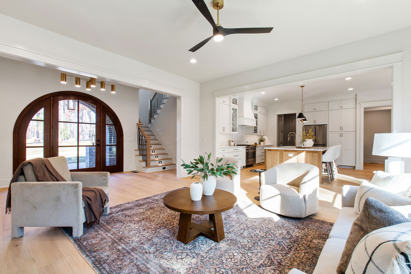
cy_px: 137
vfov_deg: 77.3
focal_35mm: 15
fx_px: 171
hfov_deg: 100.4
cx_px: 206
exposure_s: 1/4
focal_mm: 10
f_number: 8
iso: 100
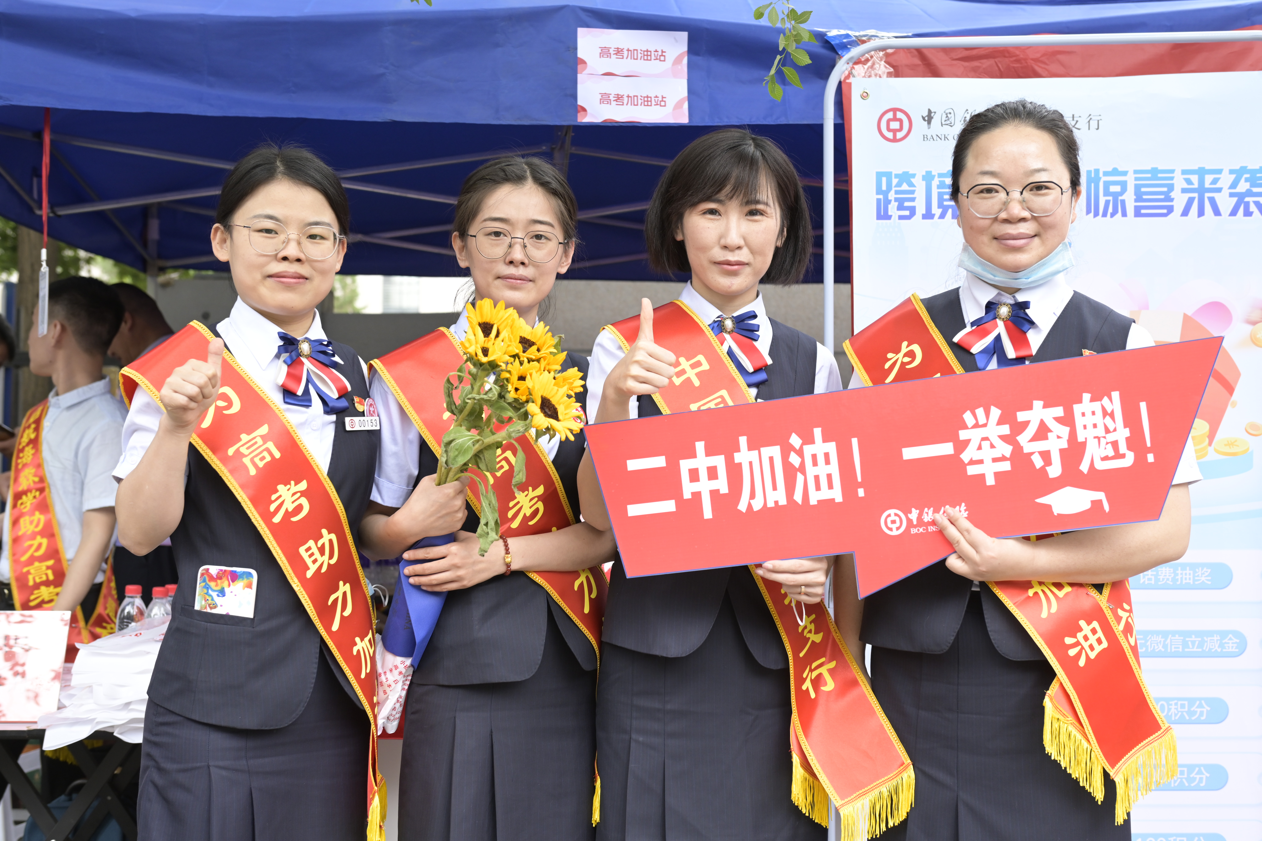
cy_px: 420
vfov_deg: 28.1
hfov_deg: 41.1
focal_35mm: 48
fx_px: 1683
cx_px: 631
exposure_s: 1/250
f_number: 5
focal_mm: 48
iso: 800
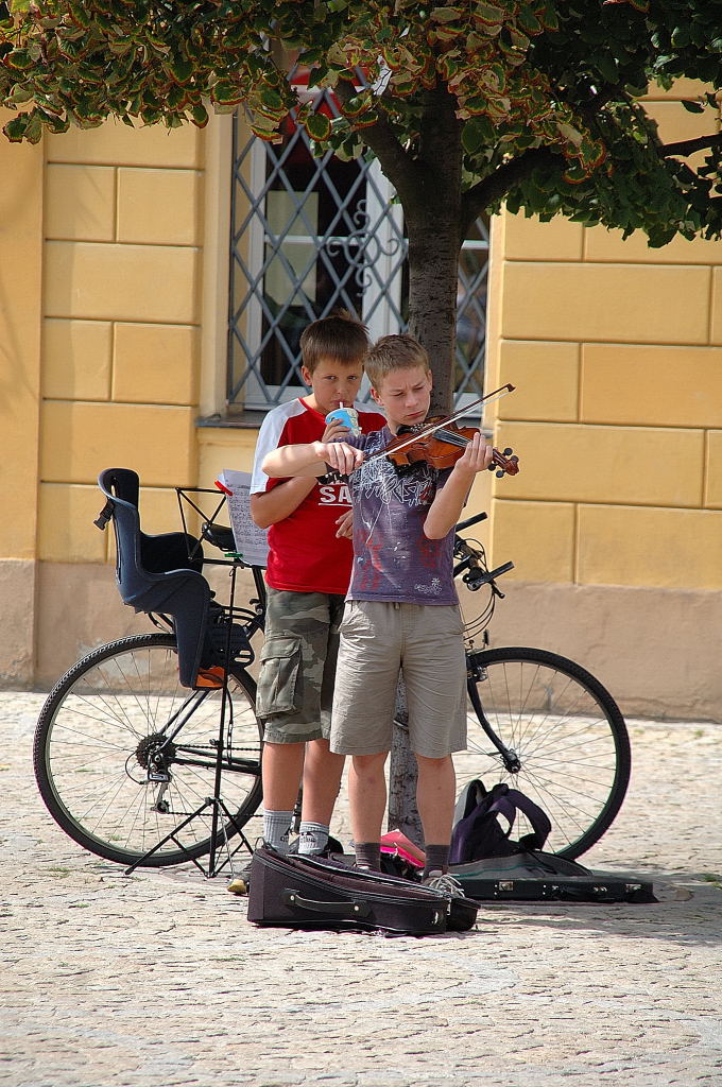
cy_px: 544
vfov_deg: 8.9
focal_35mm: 232
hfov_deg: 5.9
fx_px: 7013
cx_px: 361
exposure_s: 1/640
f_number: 6.3
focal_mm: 155
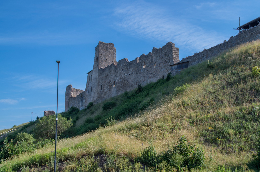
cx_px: 130
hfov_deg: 33.5
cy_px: 86
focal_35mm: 60
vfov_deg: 22.5
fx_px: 432
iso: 100
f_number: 7.1
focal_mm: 40
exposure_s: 1/320
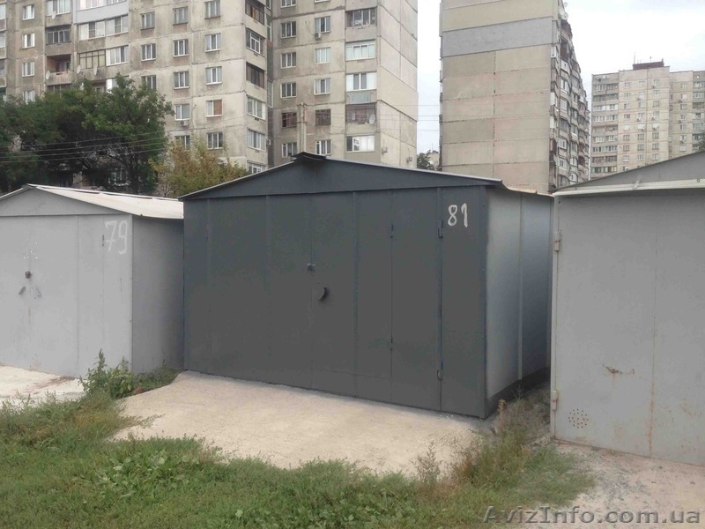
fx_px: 672
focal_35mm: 33
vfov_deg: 42.9
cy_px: 264
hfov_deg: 55.4
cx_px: 352
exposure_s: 1/455
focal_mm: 4.12
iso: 50
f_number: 2.4
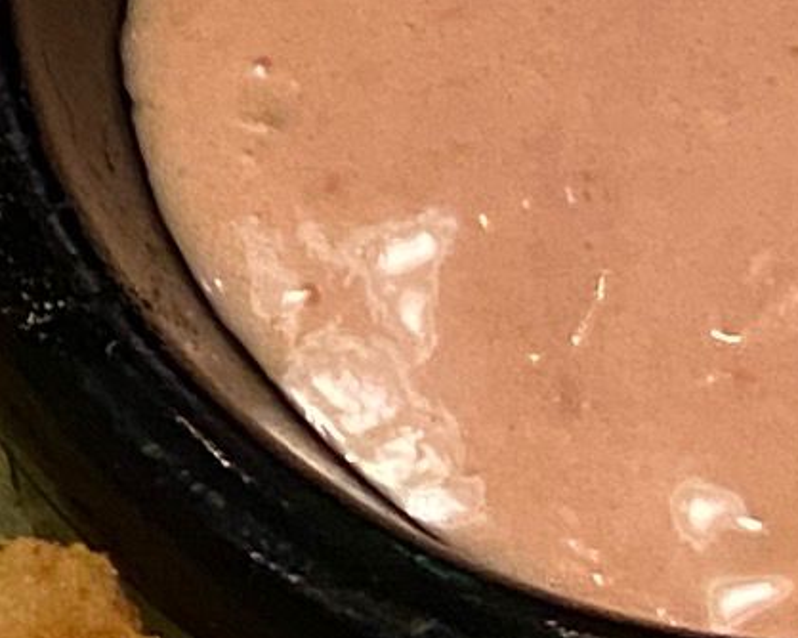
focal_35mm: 245
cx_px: -903
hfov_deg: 7.5
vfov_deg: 6.2
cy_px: -510
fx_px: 5784
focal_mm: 4.25
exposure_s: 1/60
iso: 320
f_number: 1.8
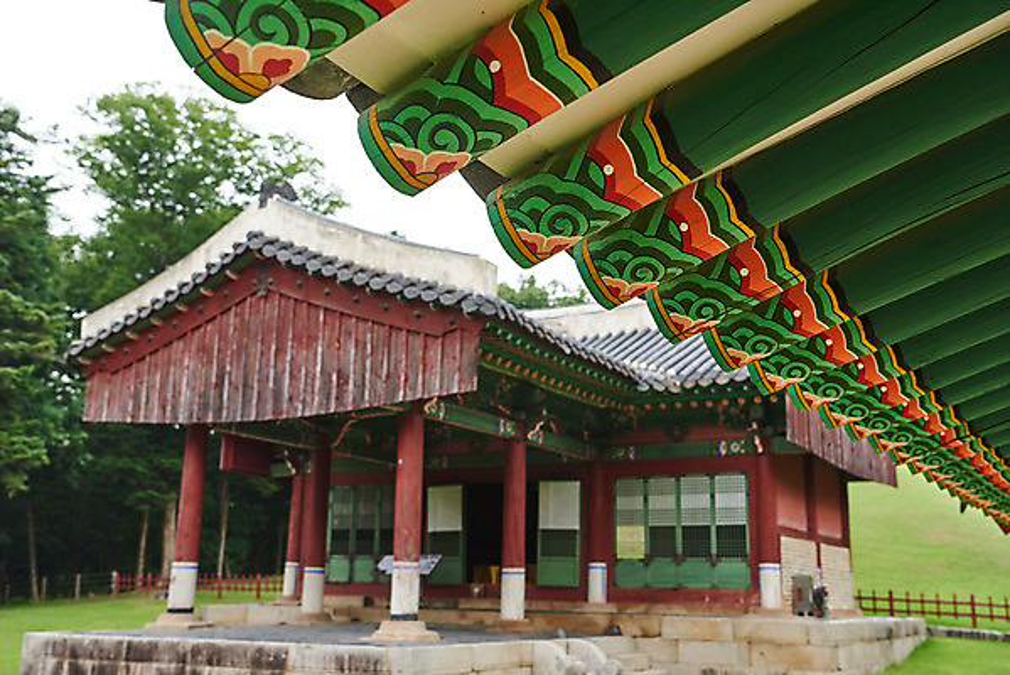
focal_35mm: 40
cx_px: 505
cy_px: 338
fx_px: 1123
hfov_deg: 48.4
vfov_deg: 33.4
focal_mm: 40
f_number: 5.6
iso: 400
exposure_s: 1/400
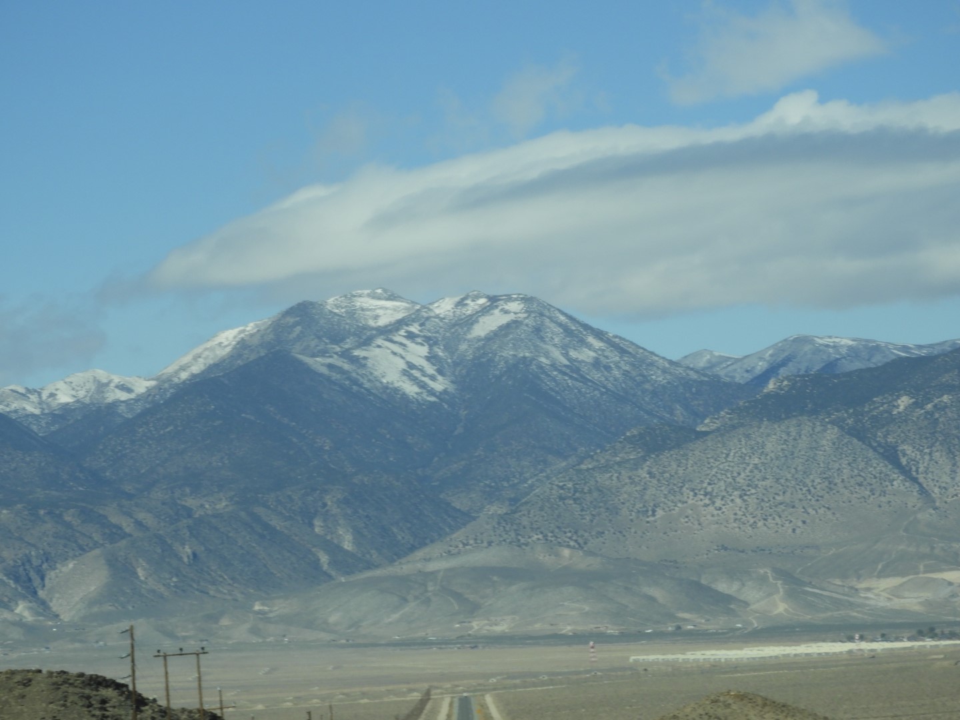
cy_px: 360
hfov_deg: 9.9
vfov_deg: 7.4
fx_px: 5547
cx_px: 480
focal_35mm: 200
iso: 100
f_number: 5.3
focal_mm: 35.8
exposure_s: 1/800
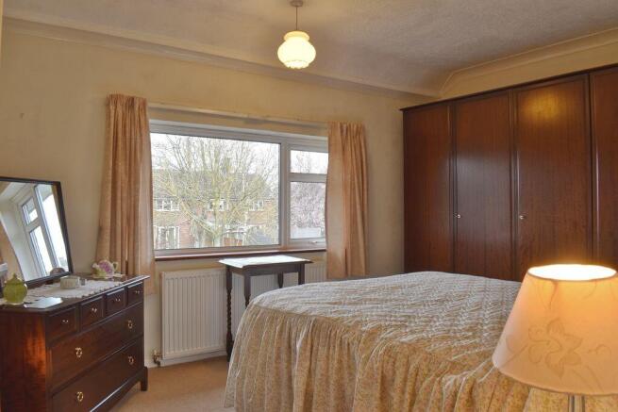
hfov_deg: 67.4
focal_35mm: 27
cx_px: 309
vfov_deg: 48.0
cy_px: 206
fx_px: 464
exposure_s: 1/5
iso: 125
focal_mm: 18
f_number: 13
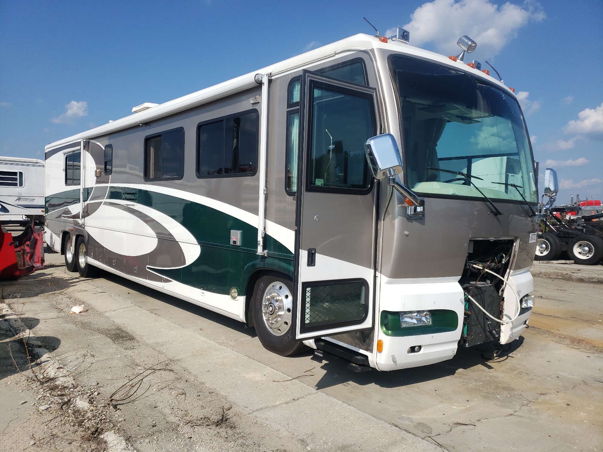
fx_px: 453
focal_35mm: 26
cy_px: 226
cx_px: 302
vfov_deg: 53.1
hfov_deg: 67.3
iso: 50
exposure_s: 1/5000
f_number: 1.5
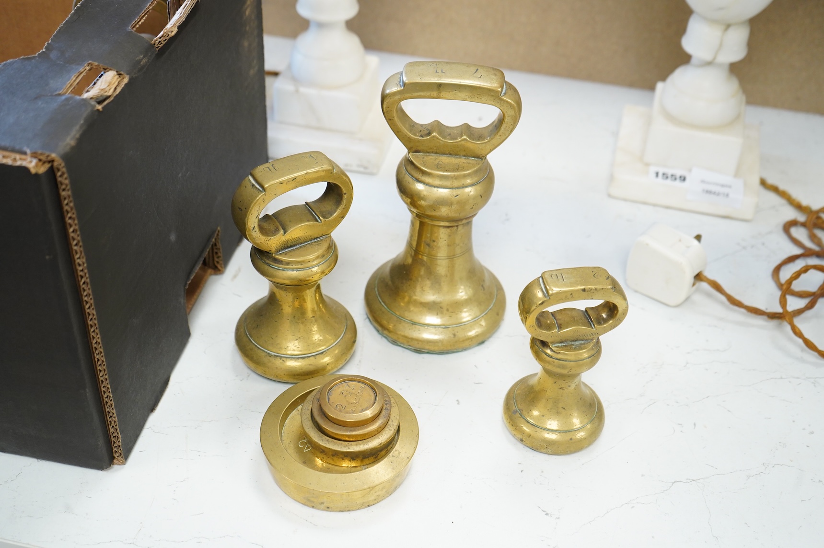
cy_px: 274
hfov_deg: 45.5
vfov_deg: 31.1
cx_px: 412
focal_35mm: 43
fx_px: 983
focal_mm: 43
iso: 2500
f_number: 5.6
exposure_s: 1/125
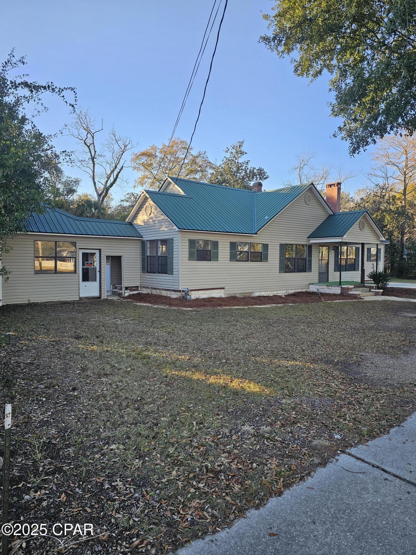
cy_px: 278
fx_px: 369
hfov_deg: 58.9
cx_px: 208
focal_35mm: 23
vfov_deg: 73.9
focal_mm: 6.3
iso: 20
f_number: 1.7
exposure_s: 1/180
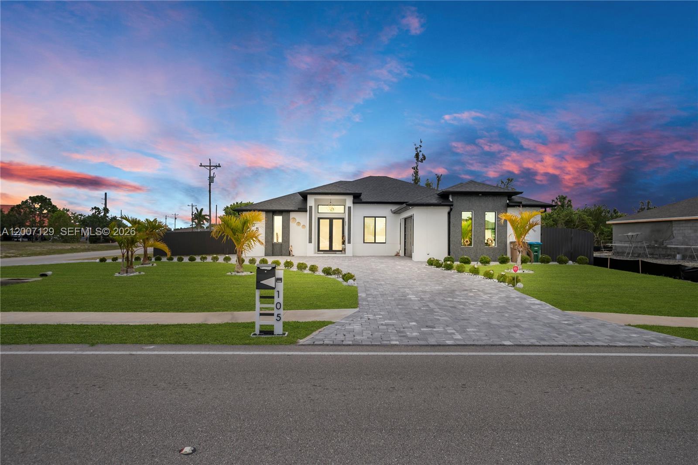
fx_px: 407
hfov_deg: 81.2
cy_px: 232
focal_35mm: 21
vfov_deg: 59.5
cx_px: 349
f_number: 8
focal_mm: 14
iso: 100
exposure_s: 1/320
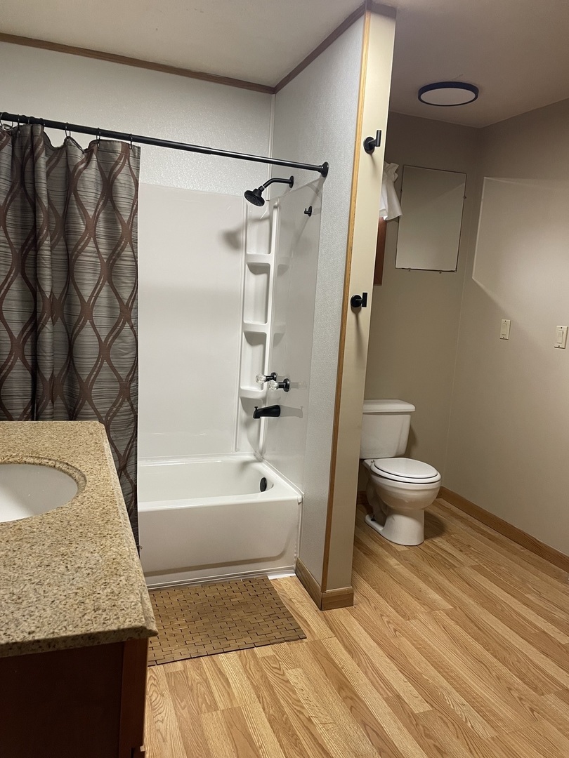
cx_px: 284
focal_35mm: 26
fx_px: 570
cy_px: 379
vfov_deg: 67.3
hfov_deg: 53.1
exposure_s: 1/60
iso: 160
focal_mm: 4.2
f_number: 1.6
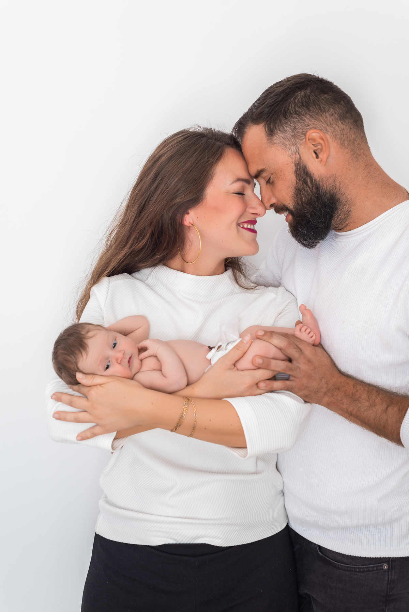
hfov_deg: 27.0
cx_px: 204
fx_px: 851
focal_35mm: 50
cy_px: 306
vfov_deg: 39.6
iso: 100
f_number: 6.3
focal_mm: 50
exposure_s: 1/250
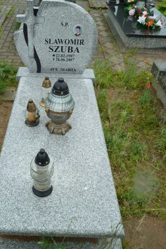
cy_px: 124
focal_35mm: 33
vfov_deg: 57.2
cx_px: 49
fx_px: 228
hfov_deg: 39.3
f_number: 4
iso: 80
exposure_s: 1/125
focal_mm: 4.1
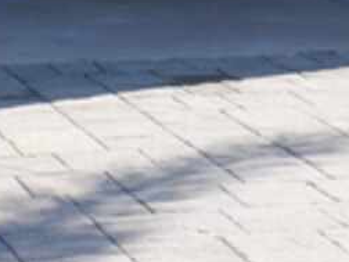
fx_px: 1946
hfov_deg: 10.2
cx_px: 162
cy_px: -396
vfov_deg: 7.2
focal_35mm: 193
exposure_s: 1/250
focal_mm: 19
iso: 200
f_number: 7.1
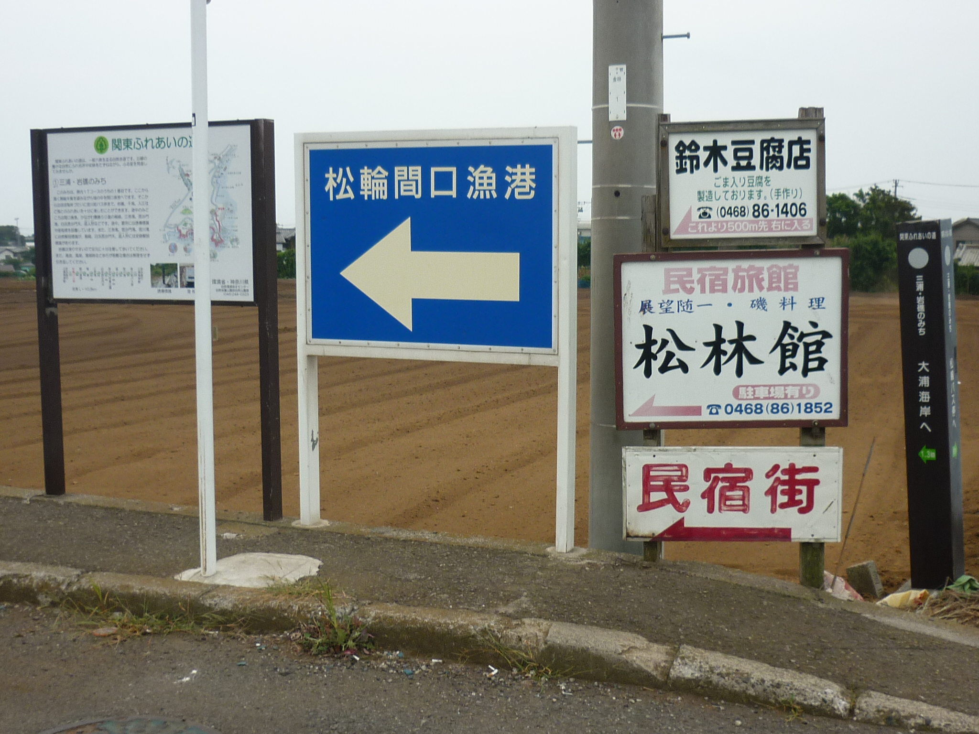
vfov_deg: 31.5
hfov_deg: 41.2
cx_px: 490
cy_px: 367
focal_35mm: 46
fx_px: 1301
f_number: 8
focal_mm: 5.5
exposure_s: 1/160
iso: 80
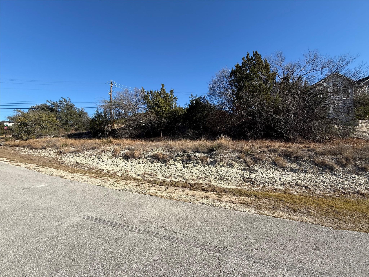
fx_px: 149
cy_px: 138
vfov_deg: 85.7
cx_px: 184
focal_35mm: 14
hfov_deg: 102.1
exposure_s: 1/1399
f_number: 2.2
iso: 50
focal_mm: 2.22
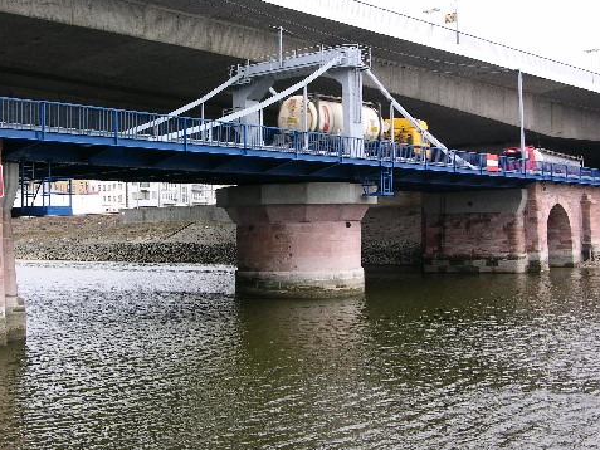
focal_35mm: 48
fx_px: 832
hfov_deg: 39.6
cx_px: 276
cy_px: 182
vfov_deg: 30.2
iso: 50
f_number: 5.1
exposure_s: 1/55.2
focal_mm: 10
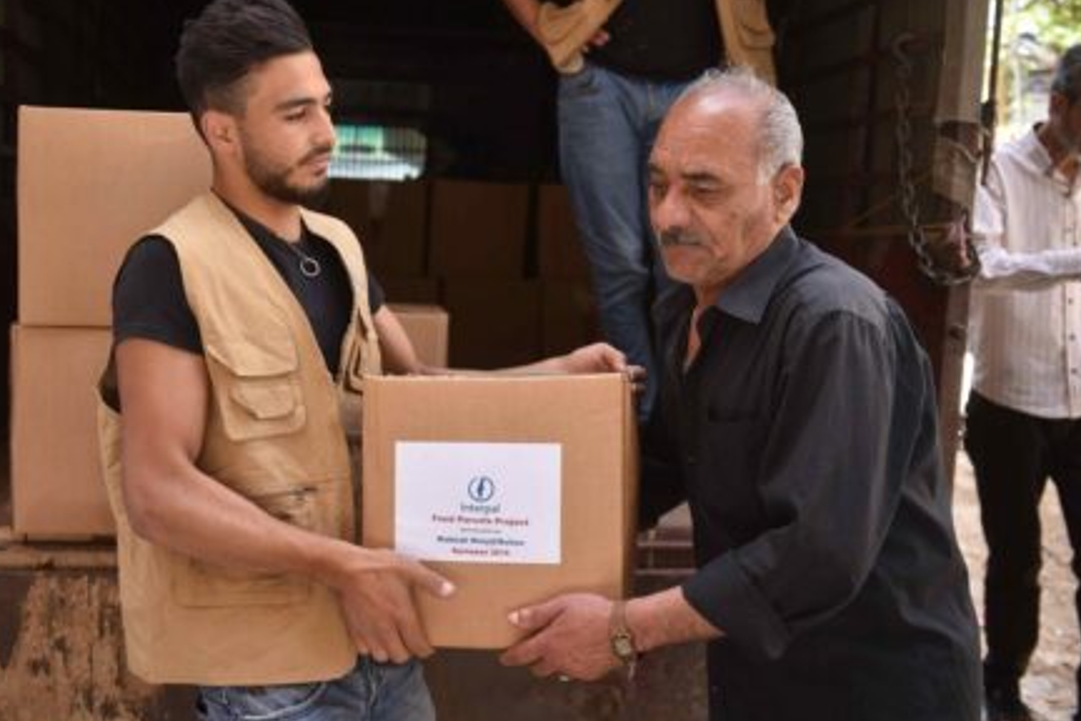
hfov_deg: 44.4
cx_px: 473
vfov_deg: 30.5
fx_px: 1321
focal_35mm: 44
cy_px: 362
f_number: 3.2
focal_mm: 38
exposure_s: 1/320
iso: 200
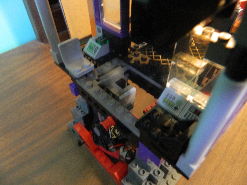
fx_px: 178
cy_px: 92
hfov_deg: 69.4
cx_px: 124
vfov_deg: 54.9
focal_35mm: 25
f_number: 3.1
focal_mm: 4.5
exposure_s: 1/5
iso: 400
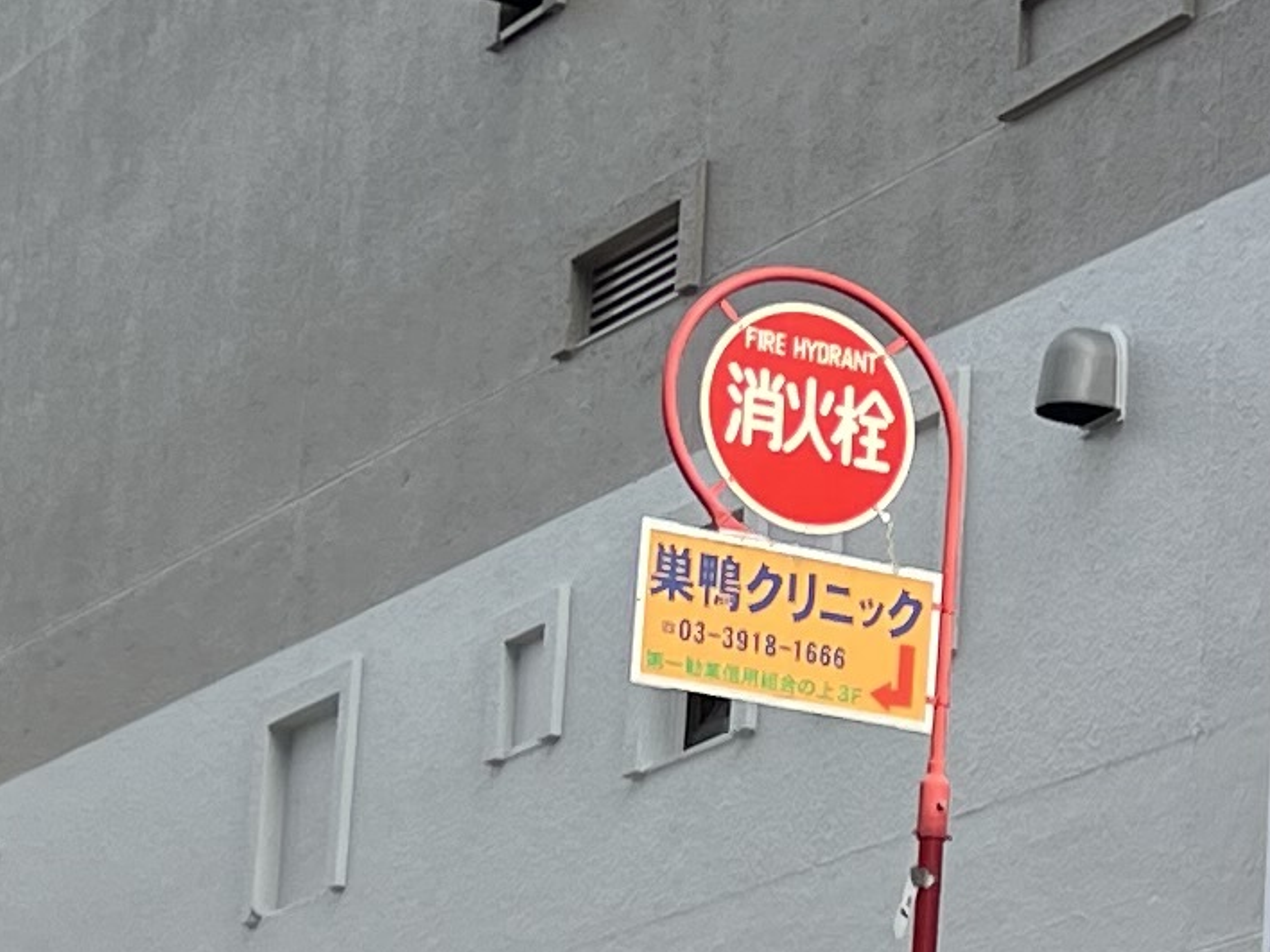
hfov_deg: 12.7
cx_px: 1885
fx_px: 5430
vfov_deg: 10.0
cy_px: 832
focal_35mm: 148
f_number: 1.5
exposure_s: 1/1669
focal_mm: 5.7
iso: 50
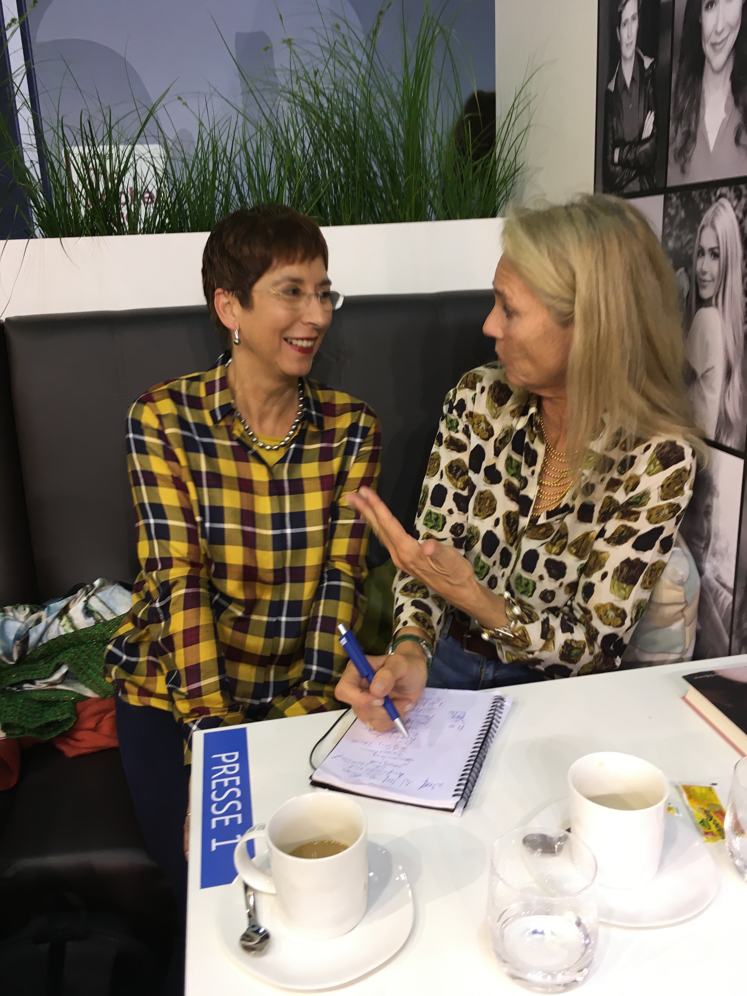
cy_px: 498
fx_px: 834
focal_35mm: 29
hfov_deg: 48.2
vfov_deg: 61.7
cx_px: 374
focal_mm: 4.15
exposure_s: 1/33
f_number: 2.2
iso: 64
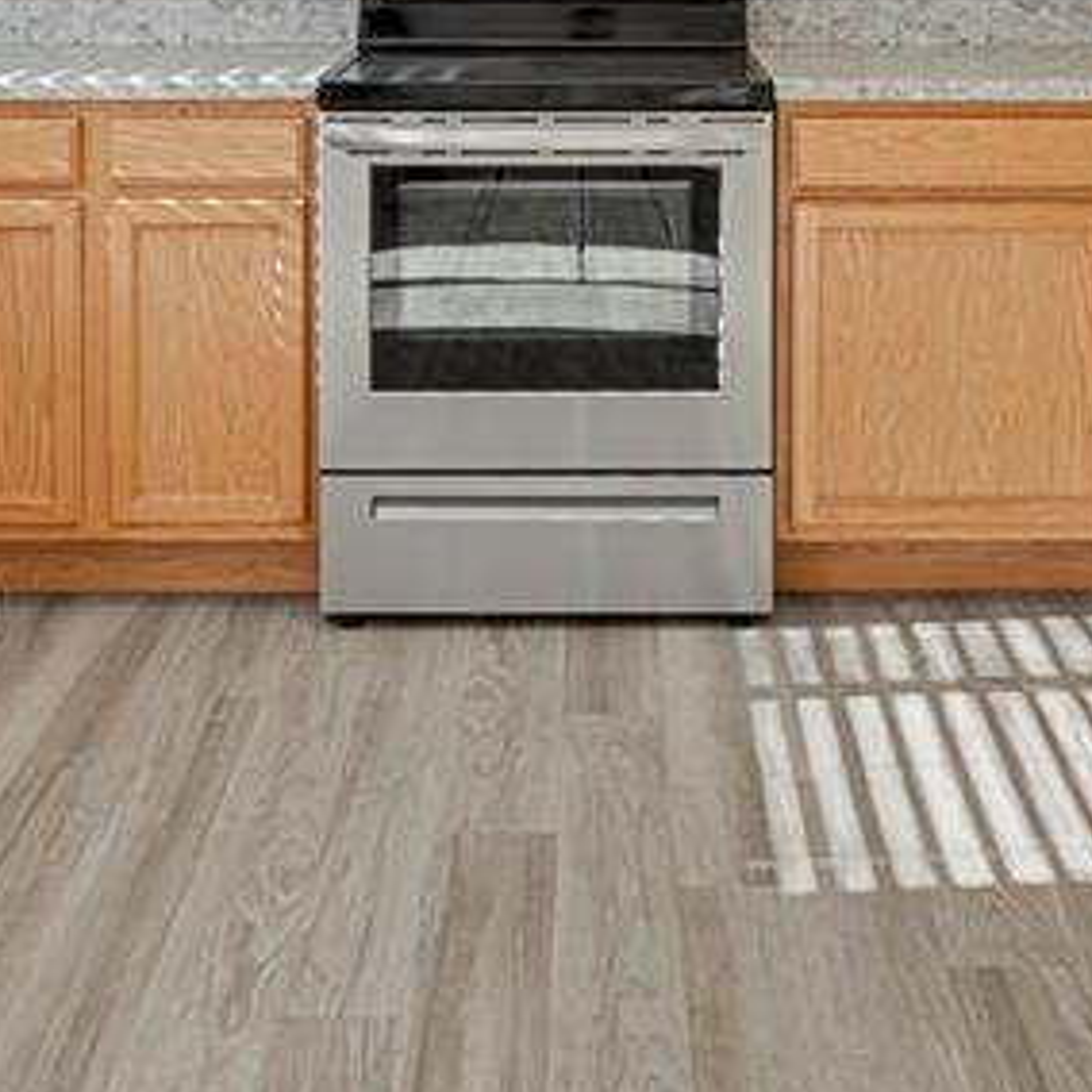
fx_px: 1856
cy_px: -100
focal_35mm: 52
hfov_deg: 32.8
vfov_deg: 29.6
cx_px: 592
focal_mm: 17
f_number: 8
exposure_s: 1/20
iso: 2200
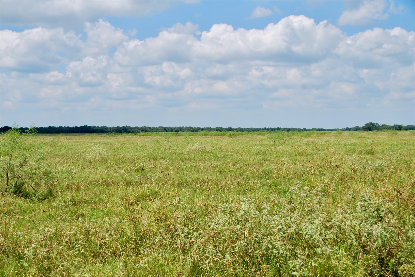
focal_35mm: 66
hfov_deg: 30.5
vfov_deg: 20.7
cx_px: 208
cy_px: 138
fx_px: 762
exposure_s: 1/320
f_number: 9
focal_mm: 44
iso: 100
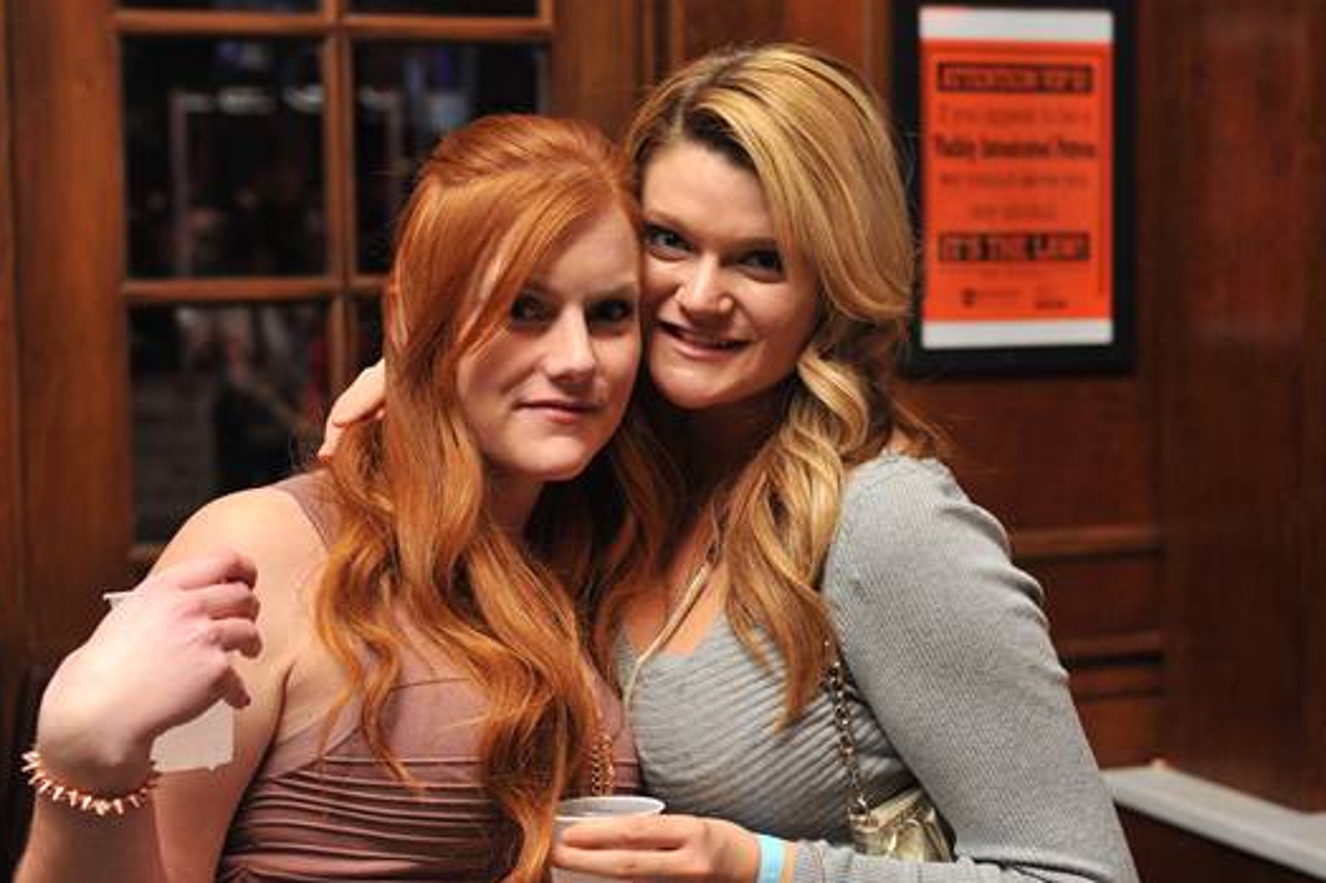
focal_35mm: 63
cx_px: 660
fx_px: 2320
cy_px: 440
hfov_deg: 31.9
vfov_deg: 21.6
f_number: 5
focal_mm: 60
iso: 1600
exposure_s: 1/100
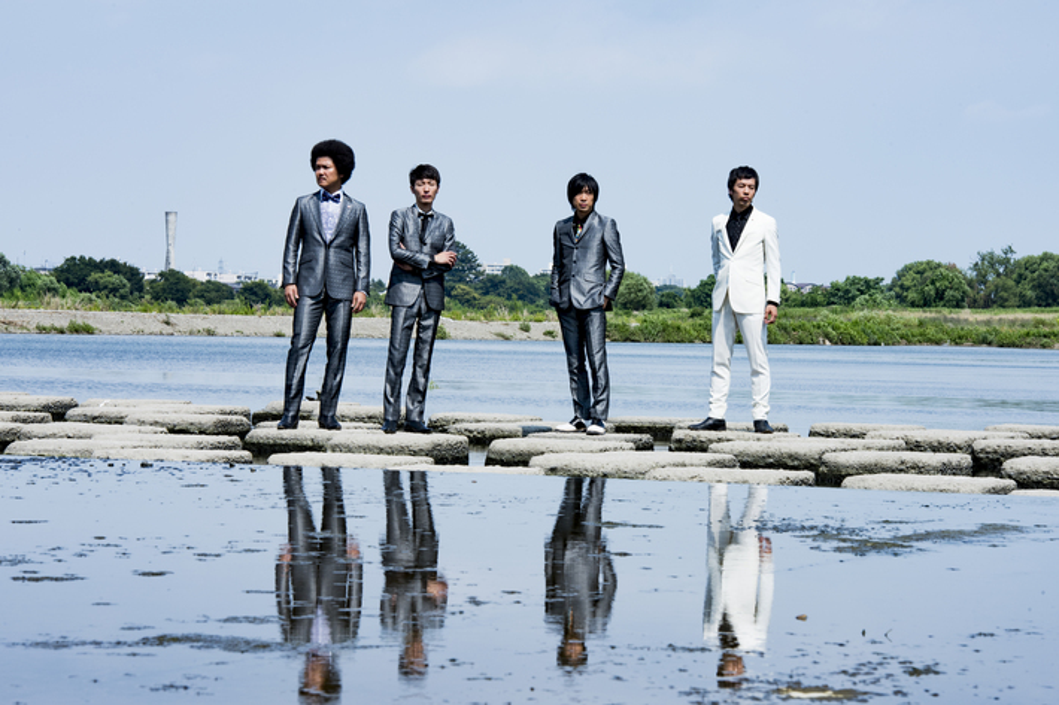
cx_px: 530
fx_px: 3676
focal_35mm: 125
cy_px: 352
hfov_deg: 16.4
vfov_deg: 11.0
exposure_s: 1/160
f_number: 22
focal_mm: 125
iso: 160
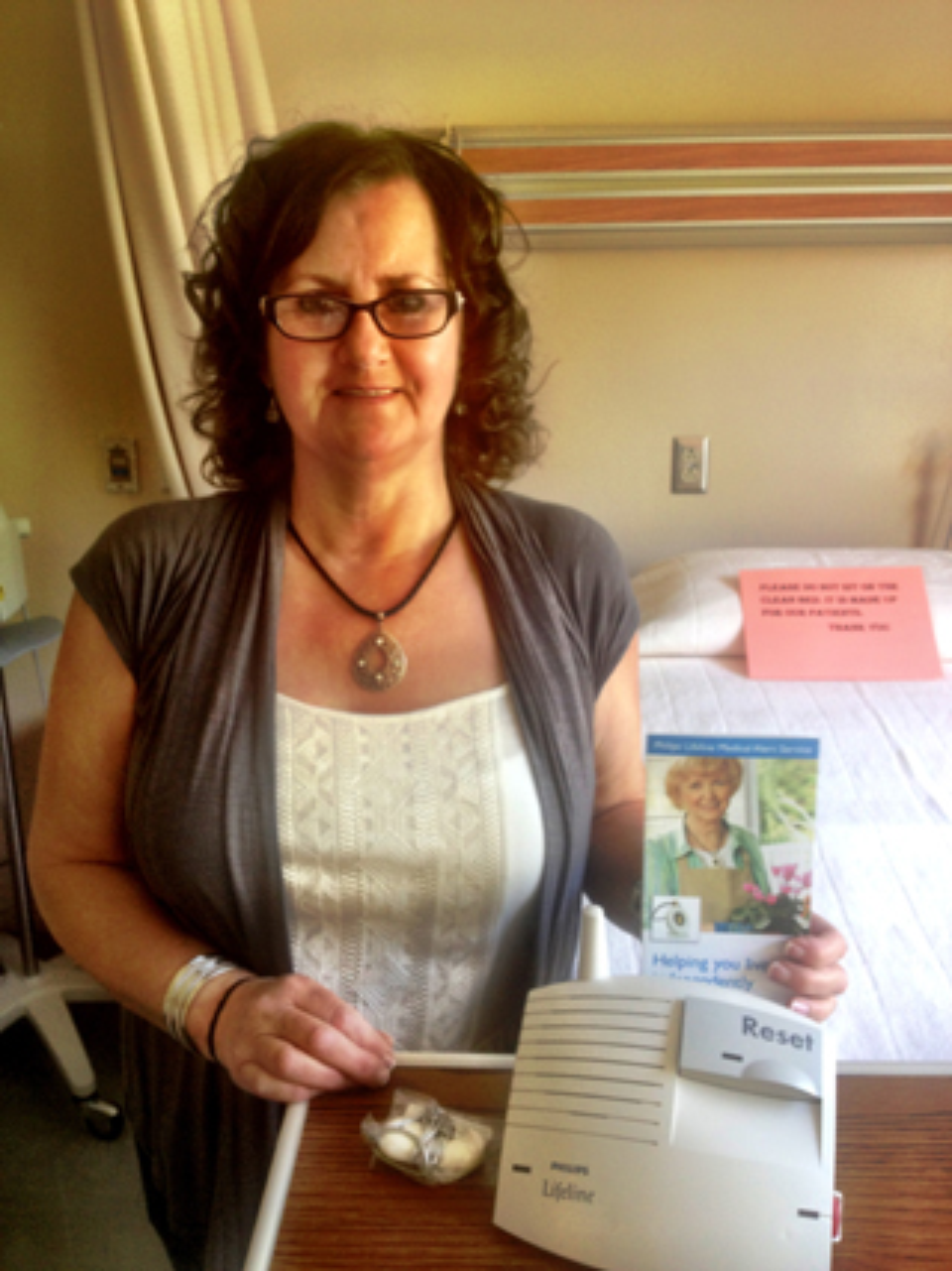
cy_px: 636
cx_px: 476
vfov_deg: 52.6
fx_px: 1284
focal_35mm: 35
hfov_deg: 40.7
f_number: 2.4
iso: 50
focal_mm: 4.28
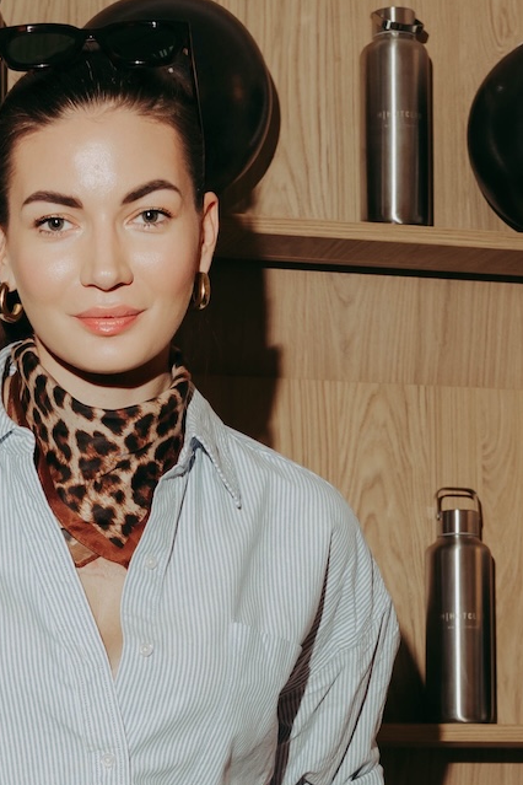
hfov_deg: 11.2
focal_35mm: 122
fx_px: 2658
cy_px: 800
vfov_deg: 16.4
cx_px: 149
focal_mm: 35
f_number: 4
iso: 400
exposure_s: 1/100
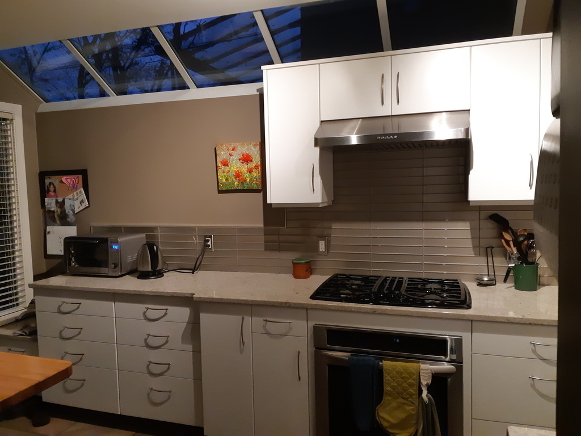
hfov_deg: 67.3
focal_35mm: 26
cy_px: 218
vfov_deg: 53.1
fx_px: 436
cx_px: 290
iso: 250
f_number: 1.7
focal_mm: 3.93
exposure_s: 1/60
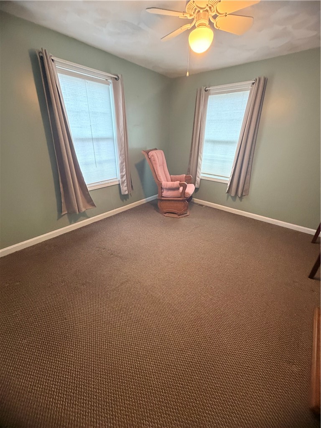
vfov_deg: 102.1
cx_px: 160
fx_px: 173
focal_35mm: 14
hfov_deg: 85.7
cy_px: 214
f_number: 2.2
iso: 500
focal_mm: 2.22
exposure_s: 1/60
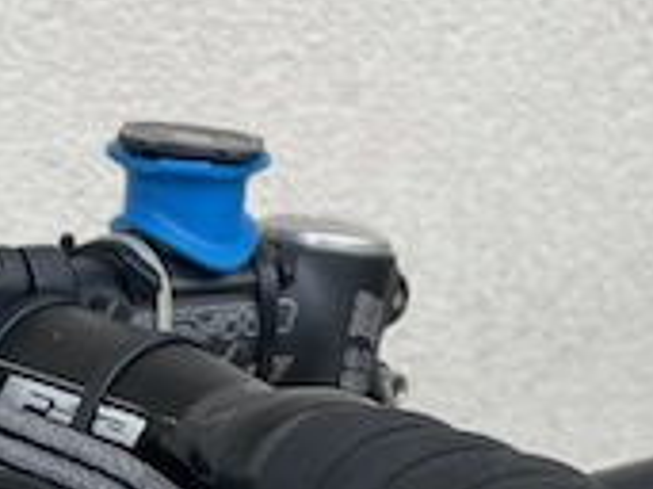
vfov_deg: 10.1
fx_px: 2583
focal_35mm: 137
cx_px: 61
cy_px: 923
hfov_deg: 14.3
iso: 32
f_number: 1.6
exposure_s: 1/165
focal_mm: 4.2
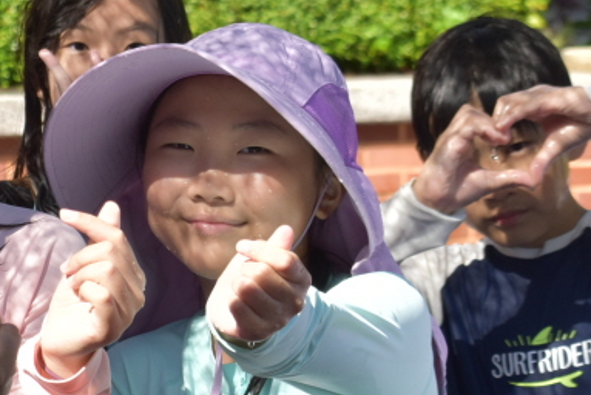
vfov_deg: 5.0
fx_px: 4501
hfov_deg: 7.5
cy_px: 282
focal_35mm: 274
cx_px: 12
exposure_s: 1/250
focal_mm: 70
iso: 220
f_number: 8
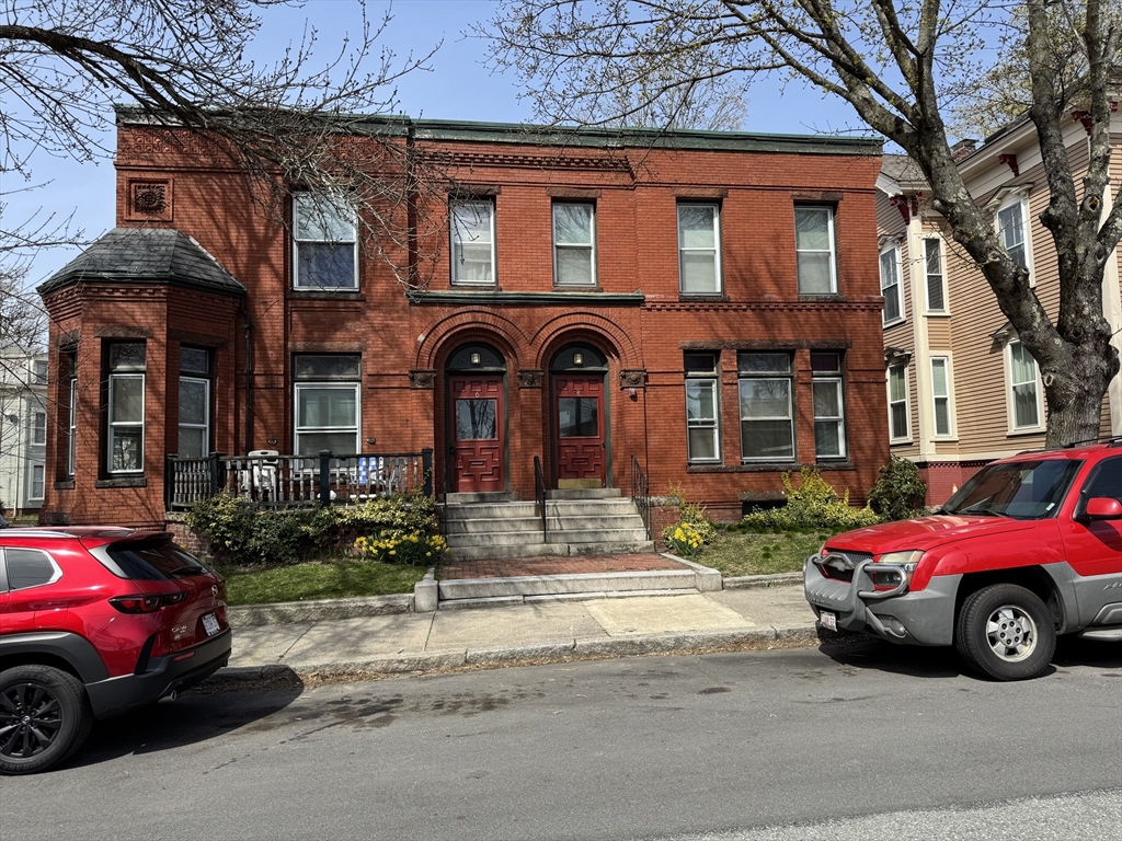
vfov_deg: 56.8
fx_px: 778
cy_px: 420
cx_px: 561
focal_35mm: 24
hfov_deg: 71.6
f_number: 1.78
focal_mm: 6.76
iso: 80
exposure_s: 1/2710
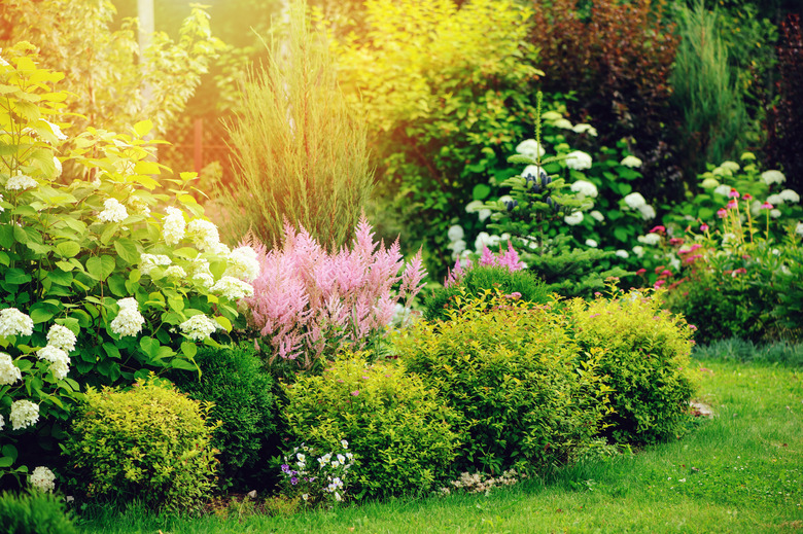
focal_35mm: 105
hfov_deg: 19.5
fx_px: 2341
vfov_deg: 13.0
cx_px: 402
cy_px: 267
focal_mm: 105
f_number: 4
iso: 400
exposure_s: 1/250
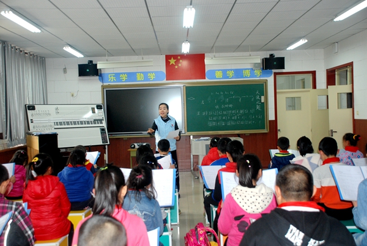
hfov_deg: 46.3
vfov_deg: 32.0
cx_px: 184
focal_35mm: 42
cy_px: 123
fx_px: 429
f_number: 4
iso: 400
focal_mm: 28
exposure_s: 1/60
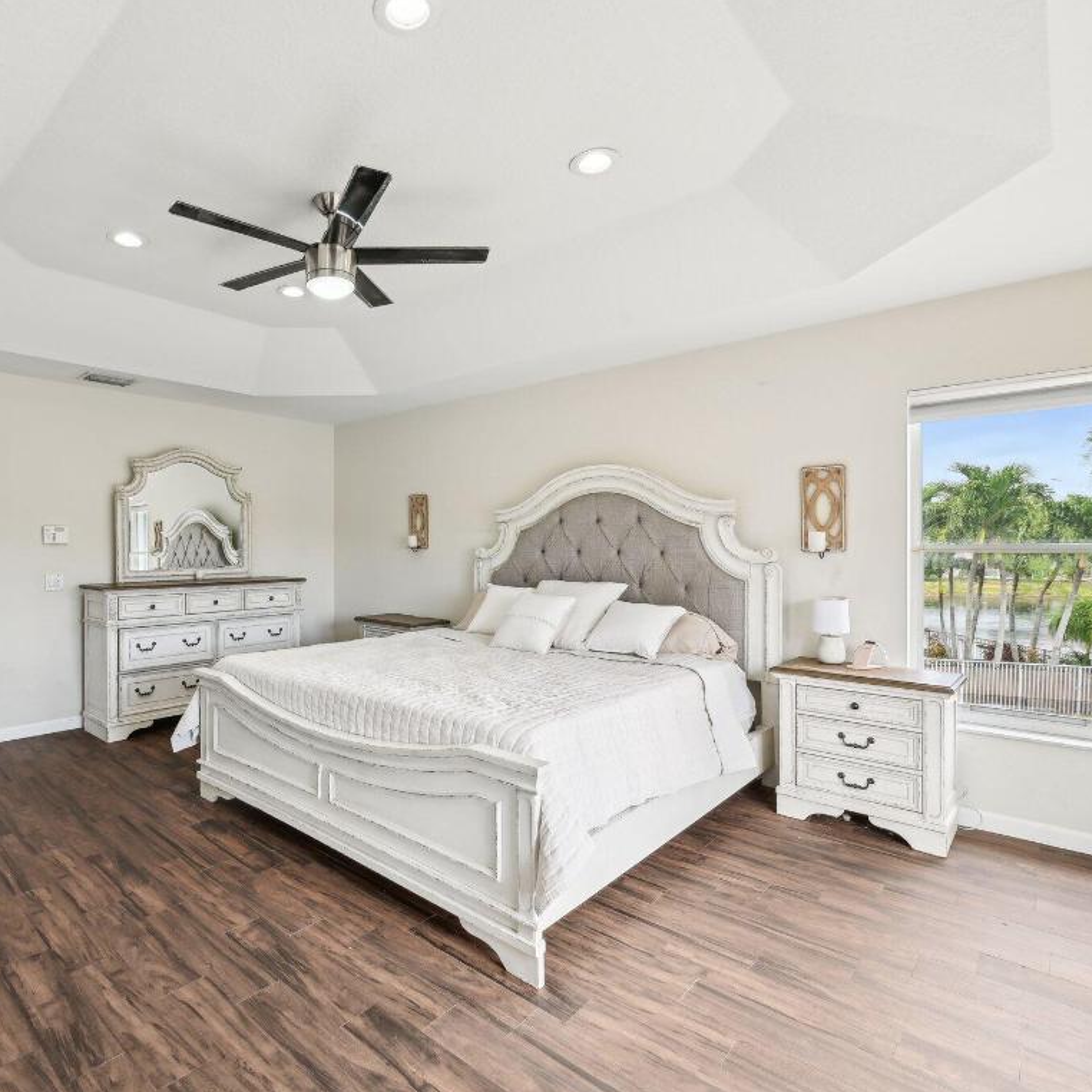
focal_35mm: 18
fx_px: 642
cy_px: 547
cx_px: 387
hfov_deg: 78.7
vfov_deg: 80.7
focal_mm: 14
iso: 100
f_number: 8
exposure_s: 1/20
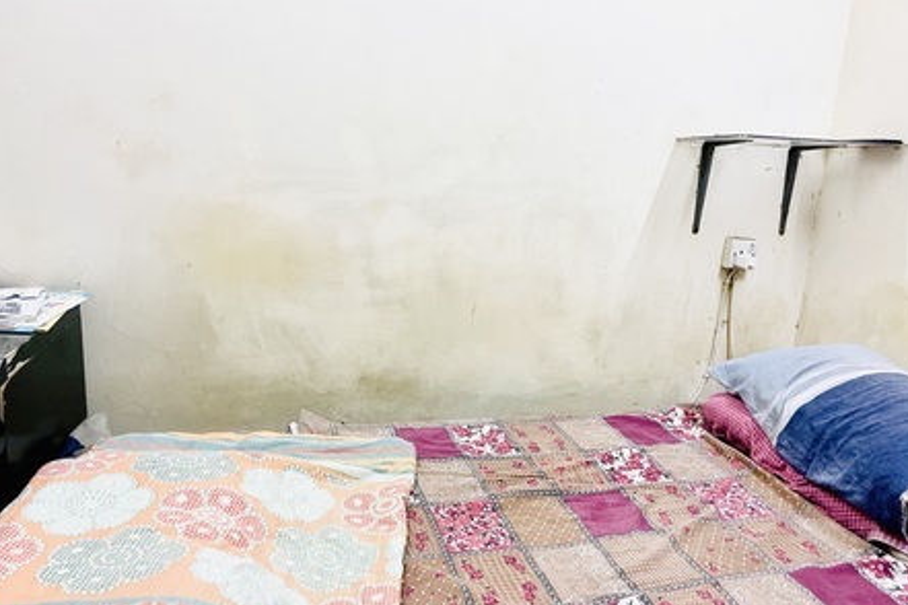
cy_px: 316
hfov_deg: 65.5
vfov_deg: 46.4
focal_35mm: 28
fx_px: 706
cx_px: 468
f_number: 1.6
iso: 200
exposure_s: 1/60
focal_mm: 4.2
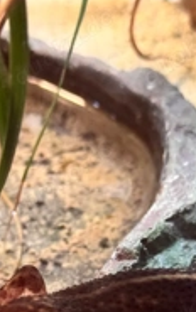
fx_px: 938
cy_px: 329
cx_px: 100
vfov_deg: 18.3
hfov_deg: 11.9
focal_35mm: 110
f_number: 1.78
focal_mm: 6.76
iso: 250
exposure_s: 1/50
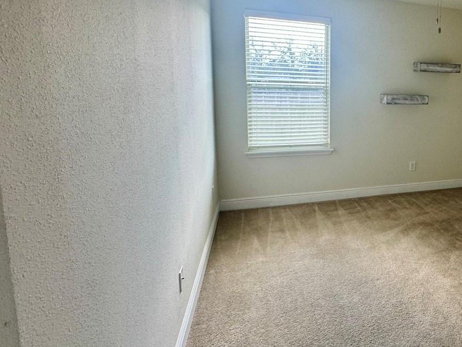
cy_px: 131
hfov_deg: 59.1
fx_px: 347
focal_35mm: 26
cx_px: 401
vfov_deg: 52.5
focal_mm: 2.22
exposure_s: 1/120
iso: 100
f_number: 2.2
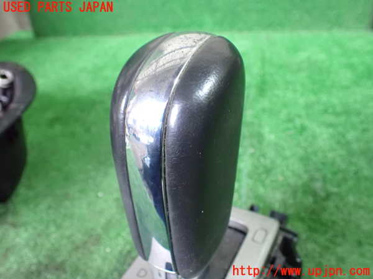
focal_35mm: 30
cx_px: 186
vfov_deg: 46.8
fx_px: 323
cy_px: 140
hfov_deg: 60.0
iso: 1600
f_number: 2.3
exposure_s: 1/30
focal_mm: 5.4
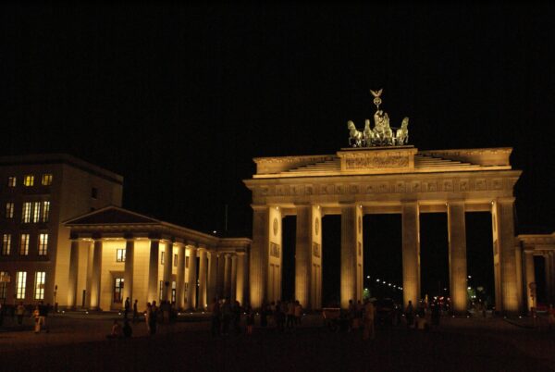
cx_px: 278
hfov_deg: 49.5
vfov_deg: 34.3
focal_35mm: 39
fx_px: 602
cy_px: 186
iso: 1600
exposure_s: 1/30
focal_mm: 26
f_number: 4.5
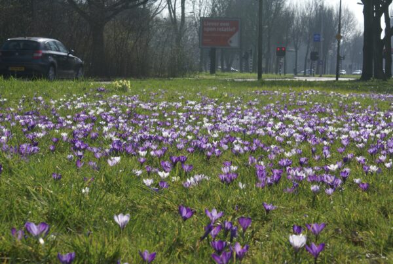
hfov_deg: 19.4
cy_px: 132
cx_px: 196
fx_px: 1148
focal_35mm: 105
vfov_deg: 13.1
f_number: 13
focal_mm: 70
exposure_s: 1/160
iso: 100
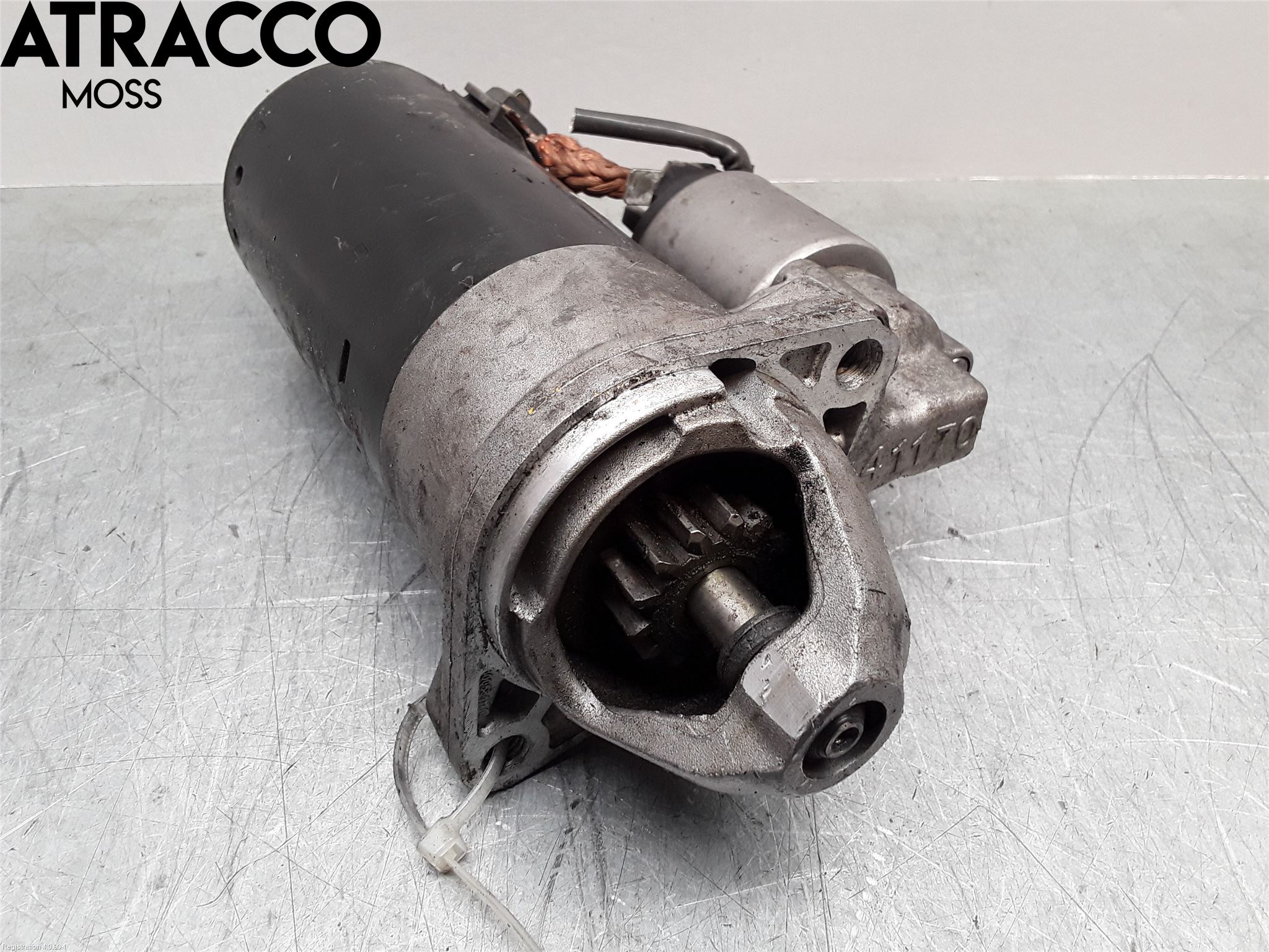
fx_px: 1026
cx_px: 634
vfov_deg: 49.7
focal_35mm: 28
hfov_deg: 63.4
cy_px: 476
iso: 50
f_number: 1.9
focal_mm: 2.91
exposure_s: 1/50
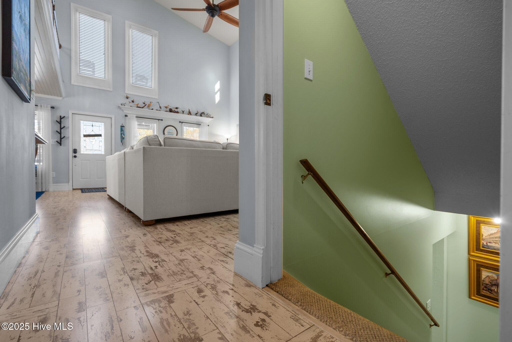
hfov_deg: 96.7
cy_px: 171
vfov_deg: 73.7
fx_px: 228
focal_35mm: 16
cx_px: 256
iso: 400
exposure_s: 1/40
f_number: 4
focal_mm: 16
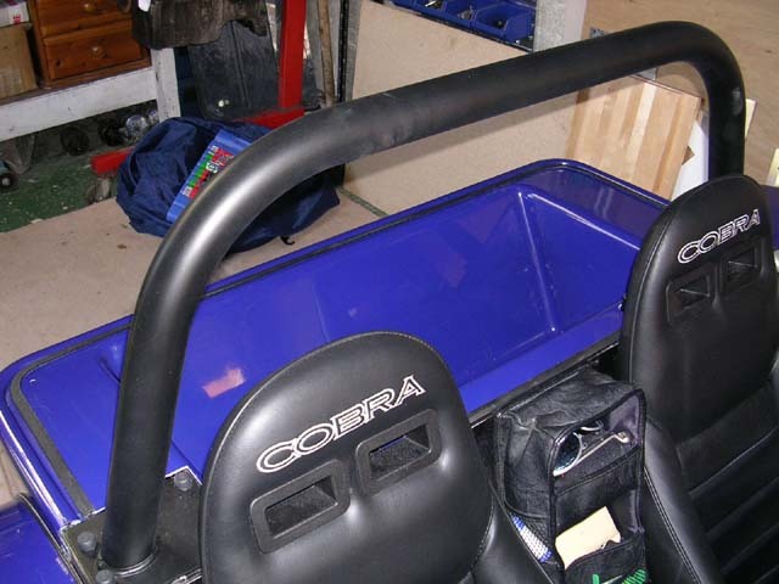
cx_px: 390
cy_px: 292
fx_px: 855
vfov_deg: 37.7
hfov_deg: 49.0
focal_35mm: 38
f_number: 2.8
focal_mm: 5.8
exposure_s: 1/60.1
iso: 83
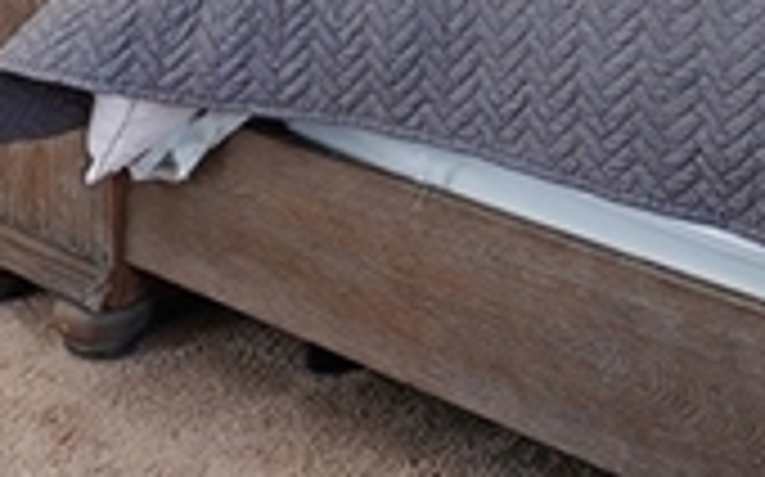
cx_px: 477
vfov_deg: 12.4
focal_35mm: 86
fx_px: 1792
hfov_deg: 24.0
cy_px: -612
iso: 100
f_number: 7.1
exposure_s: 1/30
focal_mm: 14
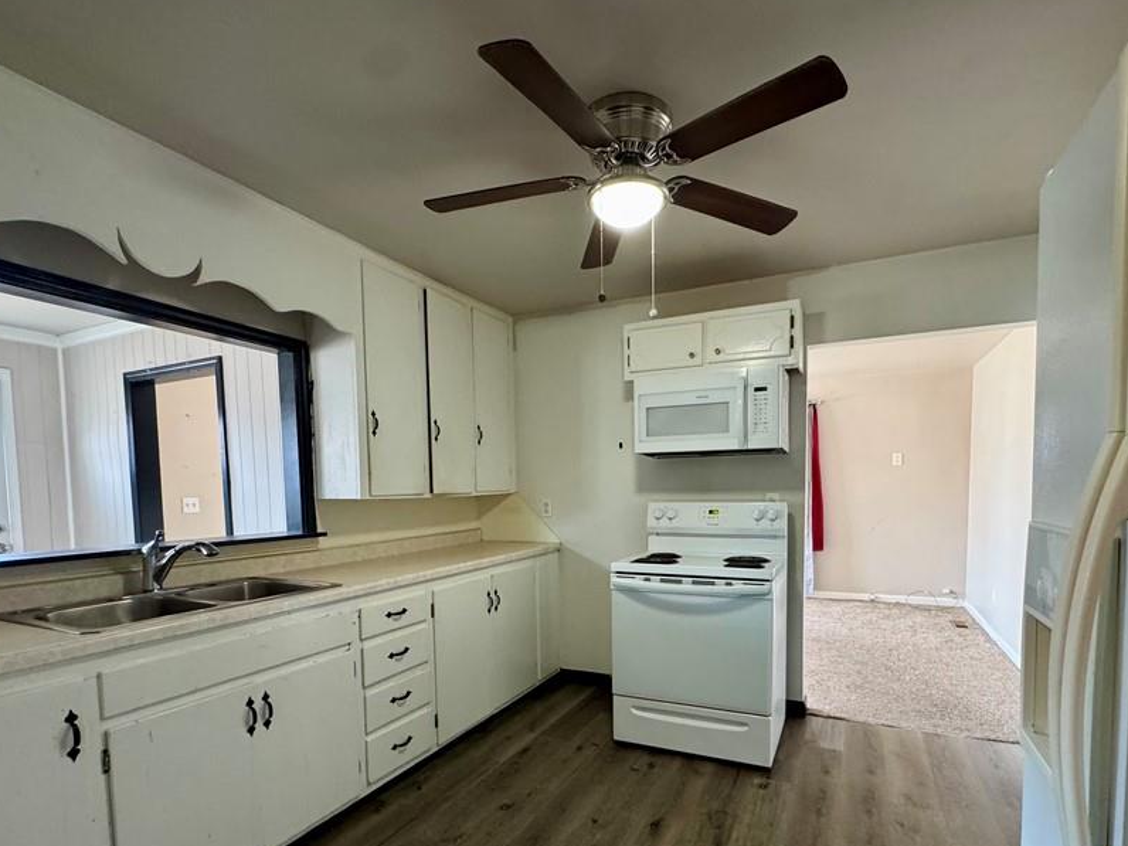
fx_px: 587
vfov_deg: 70.5
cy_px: 527
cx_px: 594
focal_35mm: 18
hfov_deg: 87.7
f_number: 2.2
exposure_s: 1/60
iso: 320
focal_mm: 2.22
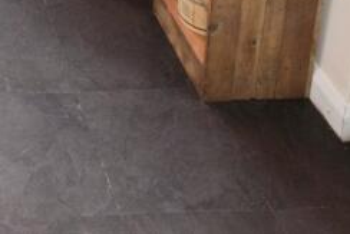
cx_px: -115
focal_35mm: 63
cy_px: -255
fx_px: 613
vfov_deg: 16.0
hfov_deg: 26.6
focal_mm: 10
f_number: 5
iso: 800
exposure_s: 1/100
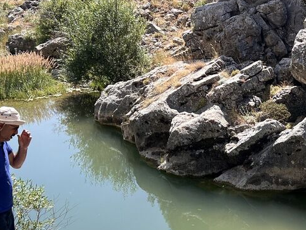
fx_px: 610
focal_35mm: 69
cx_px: 242
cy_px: 187
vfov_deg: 21.0
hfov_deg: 27.6
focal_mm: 5.7
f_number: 1.5
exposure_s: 1/2208
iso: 50
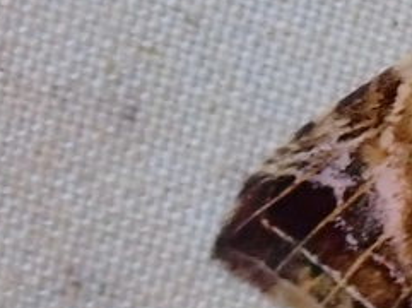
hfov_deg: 4.1
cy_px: 66
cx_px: 951
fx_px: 5633
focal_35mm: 474
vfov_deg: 3.1
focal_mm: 18
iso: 200
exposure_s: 1/200
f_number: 6.3
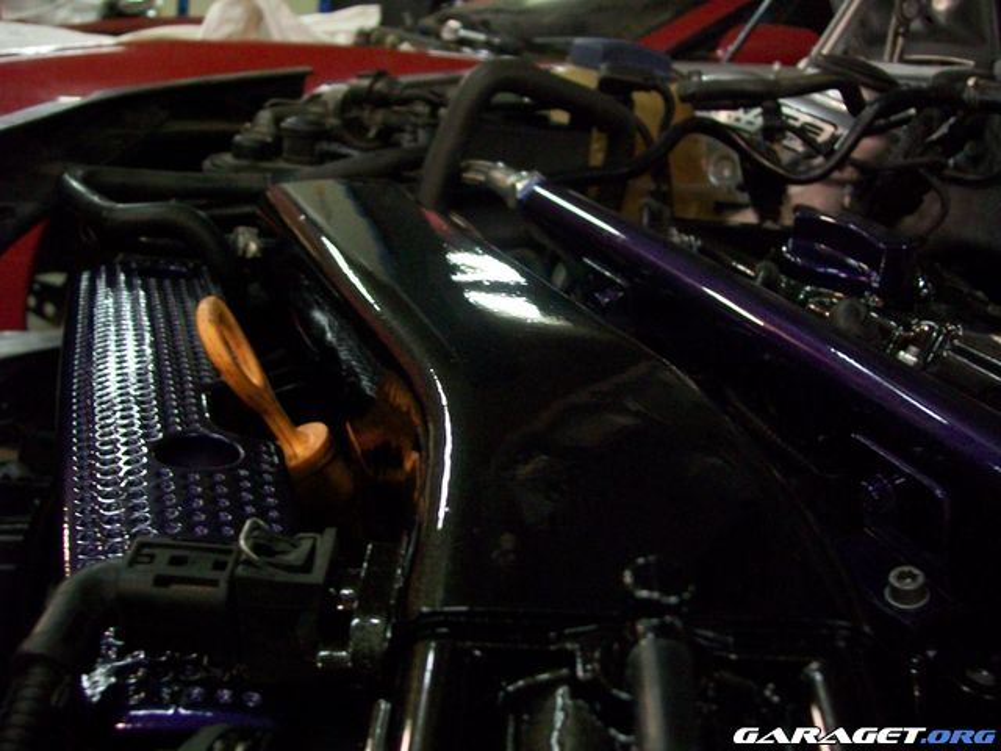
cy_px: 376
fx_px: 1041
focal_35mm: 36
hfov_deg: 51.4
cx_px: 500
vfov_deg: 39.7
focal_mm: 6
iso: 200
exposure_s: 1/8
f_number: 2.7
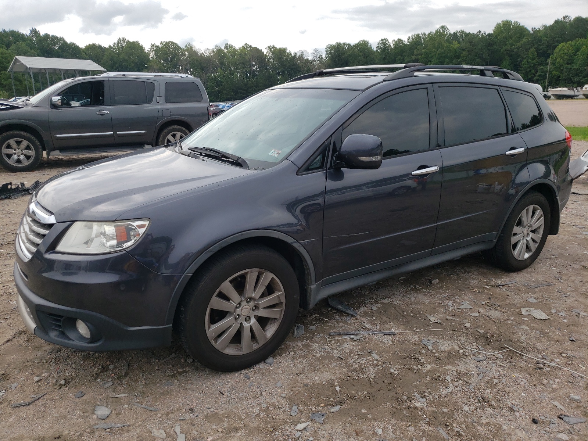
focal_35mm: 26
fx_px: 442
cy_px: 220
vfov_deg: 53.1
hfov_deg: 67.3
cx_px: 294
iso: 50
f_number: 1.5
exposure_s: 1/588
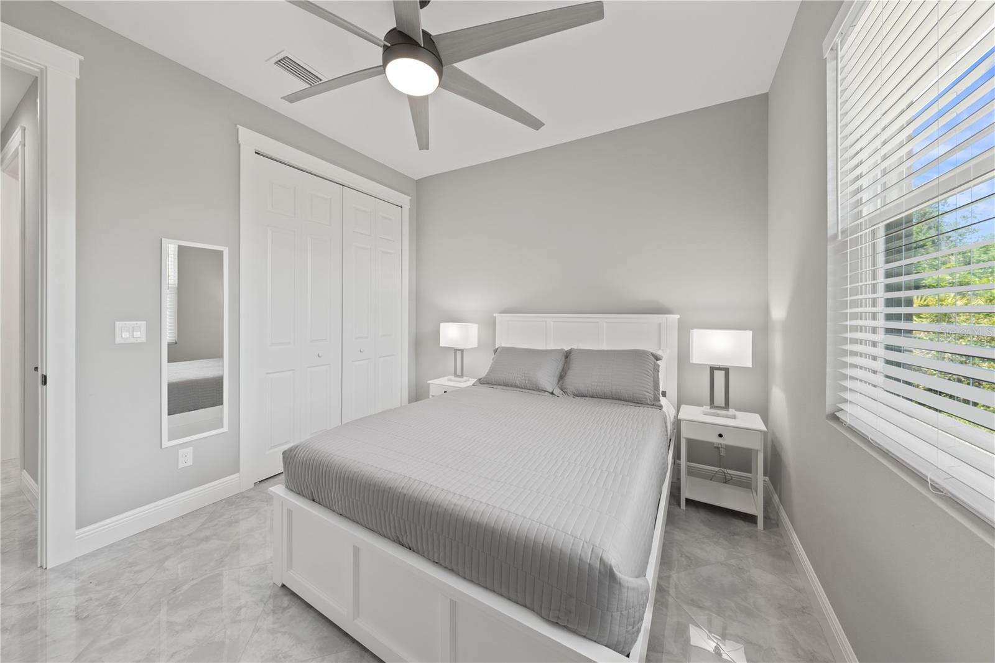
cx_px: 498
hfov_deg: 112.6
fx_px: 332
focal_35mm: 12
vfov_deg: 90.0
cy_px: 332
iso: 50
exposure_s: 1/2
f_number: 7.1
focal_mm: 12
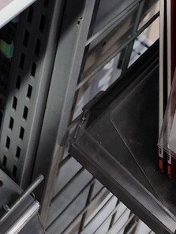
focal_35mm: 93
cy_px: -210
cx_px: -117
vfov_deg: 16.8
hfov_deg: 14.4
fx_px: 630
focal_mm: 6.4
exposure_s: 1/120
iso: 250
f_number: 1.8
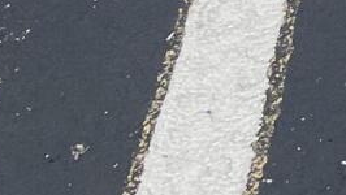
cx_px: 685
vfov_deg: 4.3
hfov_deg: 9.5
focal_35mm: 213
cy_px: -1034
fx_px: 1955
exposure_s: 1/1435
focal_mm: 4.2
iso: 32
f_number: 1.6
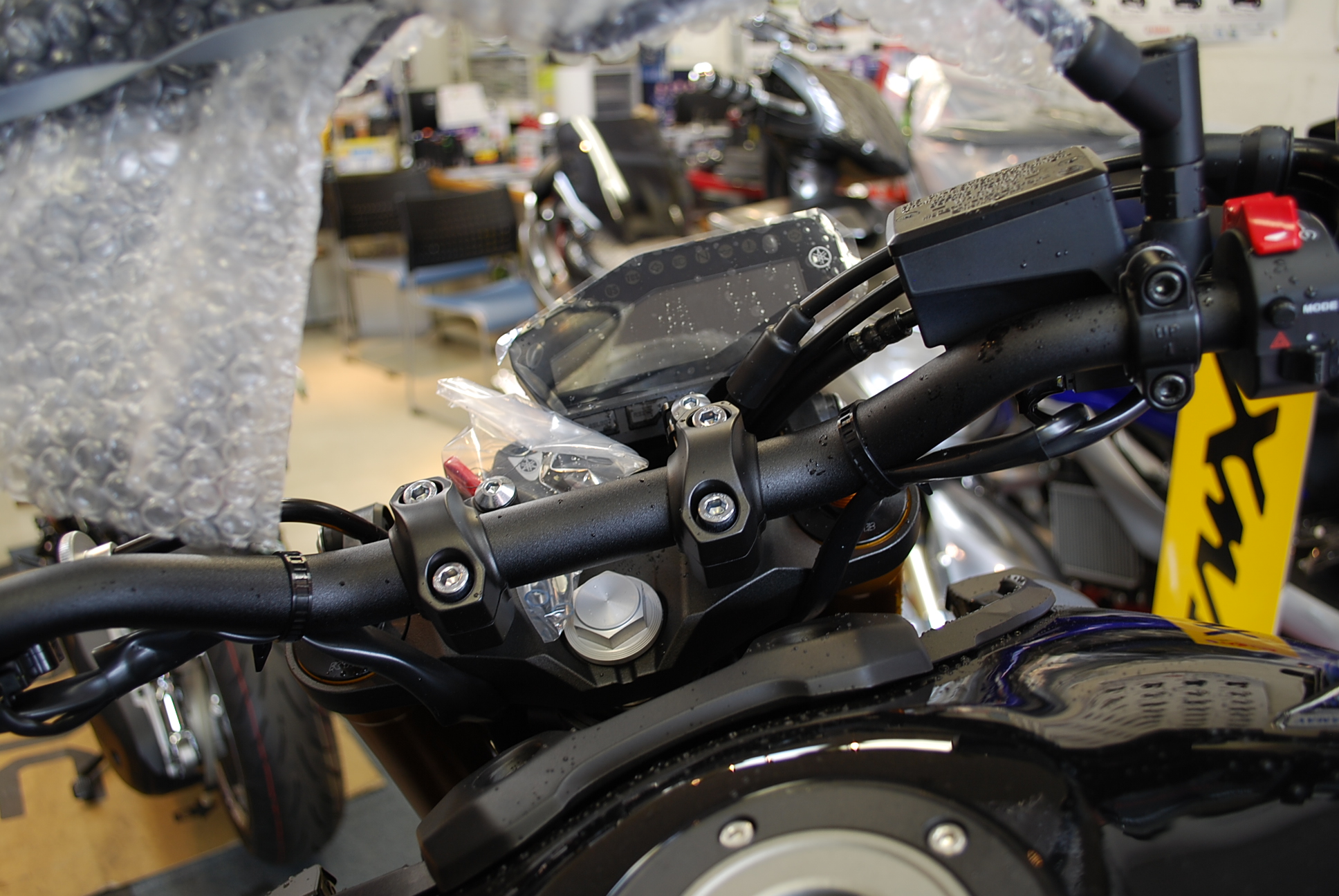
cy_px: 448
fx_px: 1117
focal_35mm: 30
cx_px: 670
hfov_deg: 61.9
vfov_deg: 43.7
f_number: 4
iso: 100
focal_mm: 20
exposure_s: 1/8
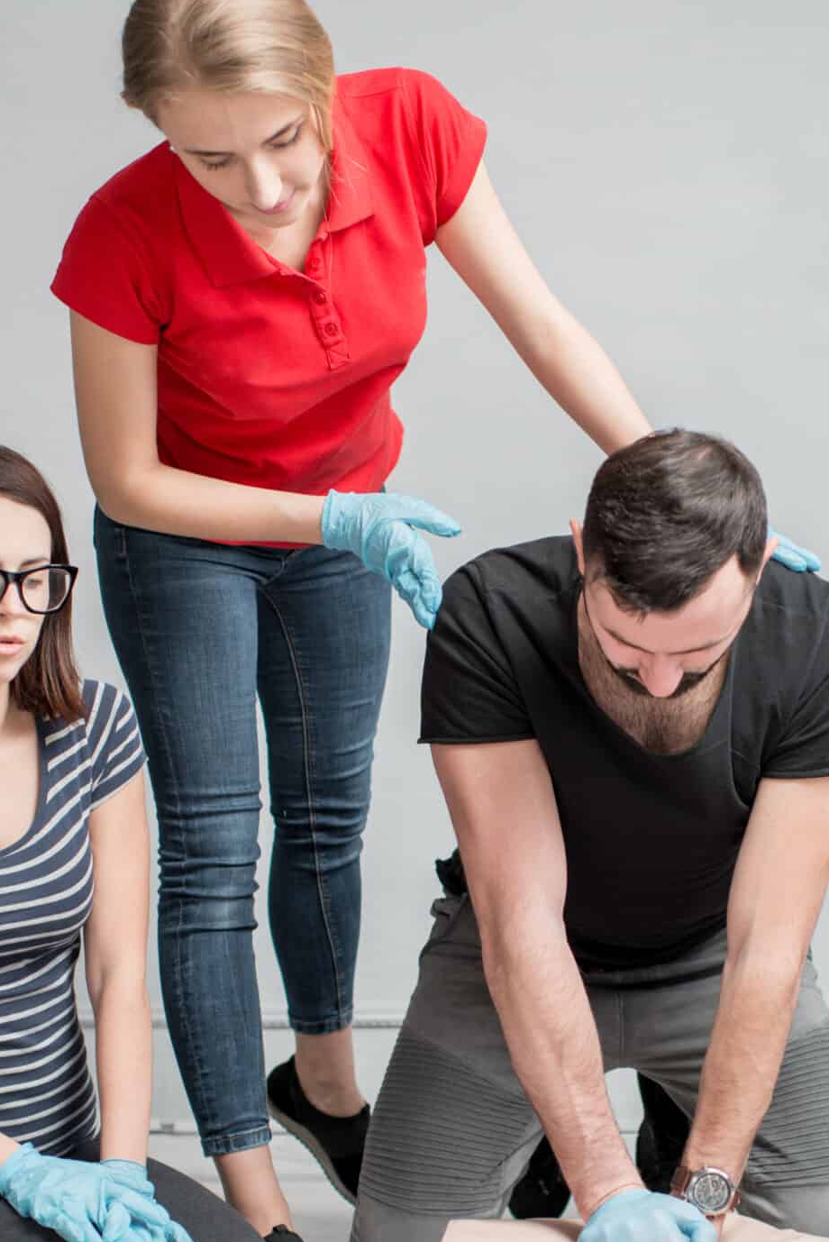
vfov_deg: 30.7
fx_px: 2243
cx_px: 596
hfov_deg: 20.8
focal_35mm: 65
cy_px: 849
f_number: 2.5
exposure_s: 1/160
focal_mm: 35
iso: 250
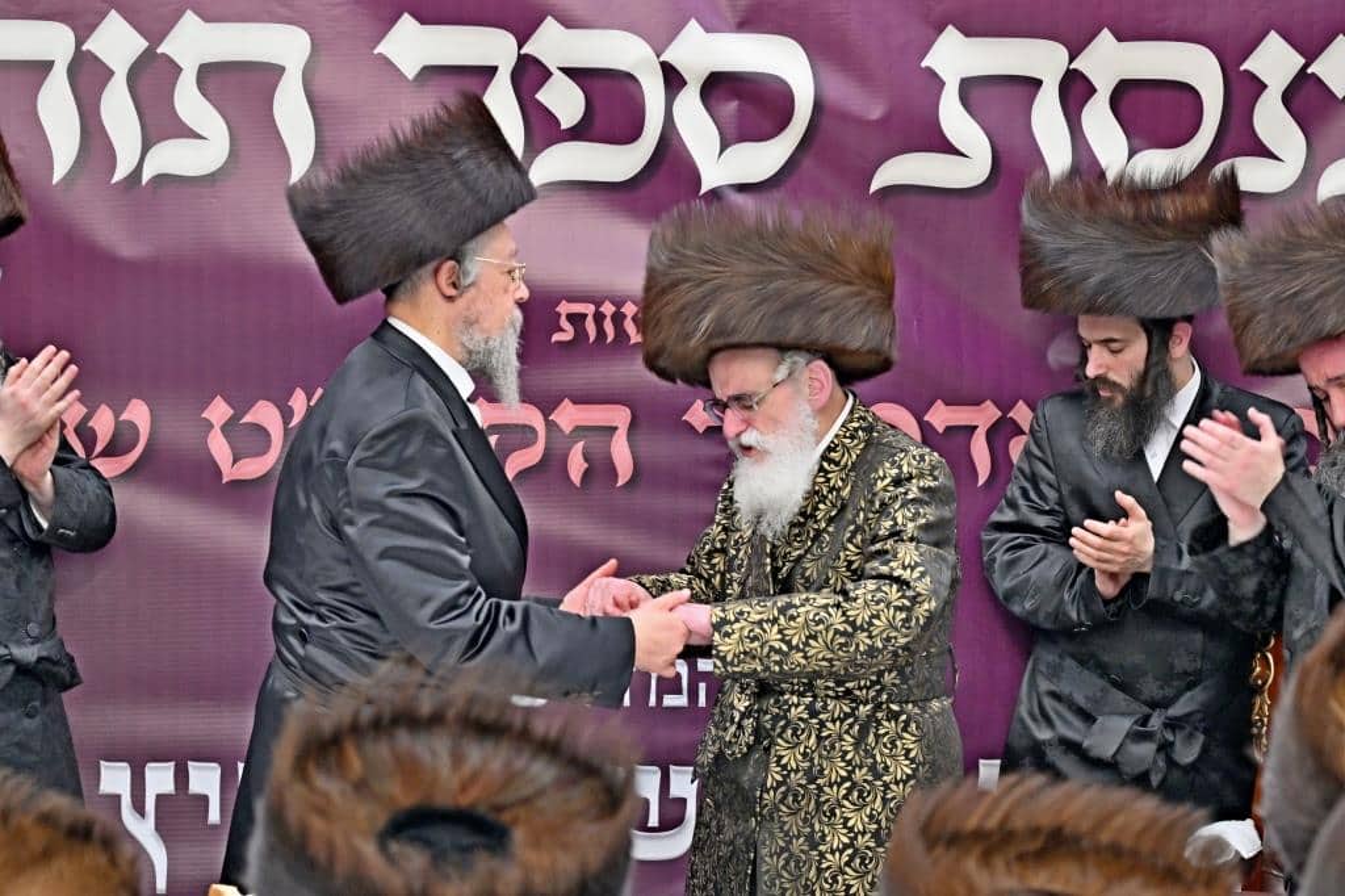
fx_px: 6424
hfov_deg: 12.0
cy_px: 448
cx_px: 672
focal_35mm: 172
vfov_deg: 8.0
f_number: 4
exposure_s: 1/200
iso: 500
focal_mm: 115
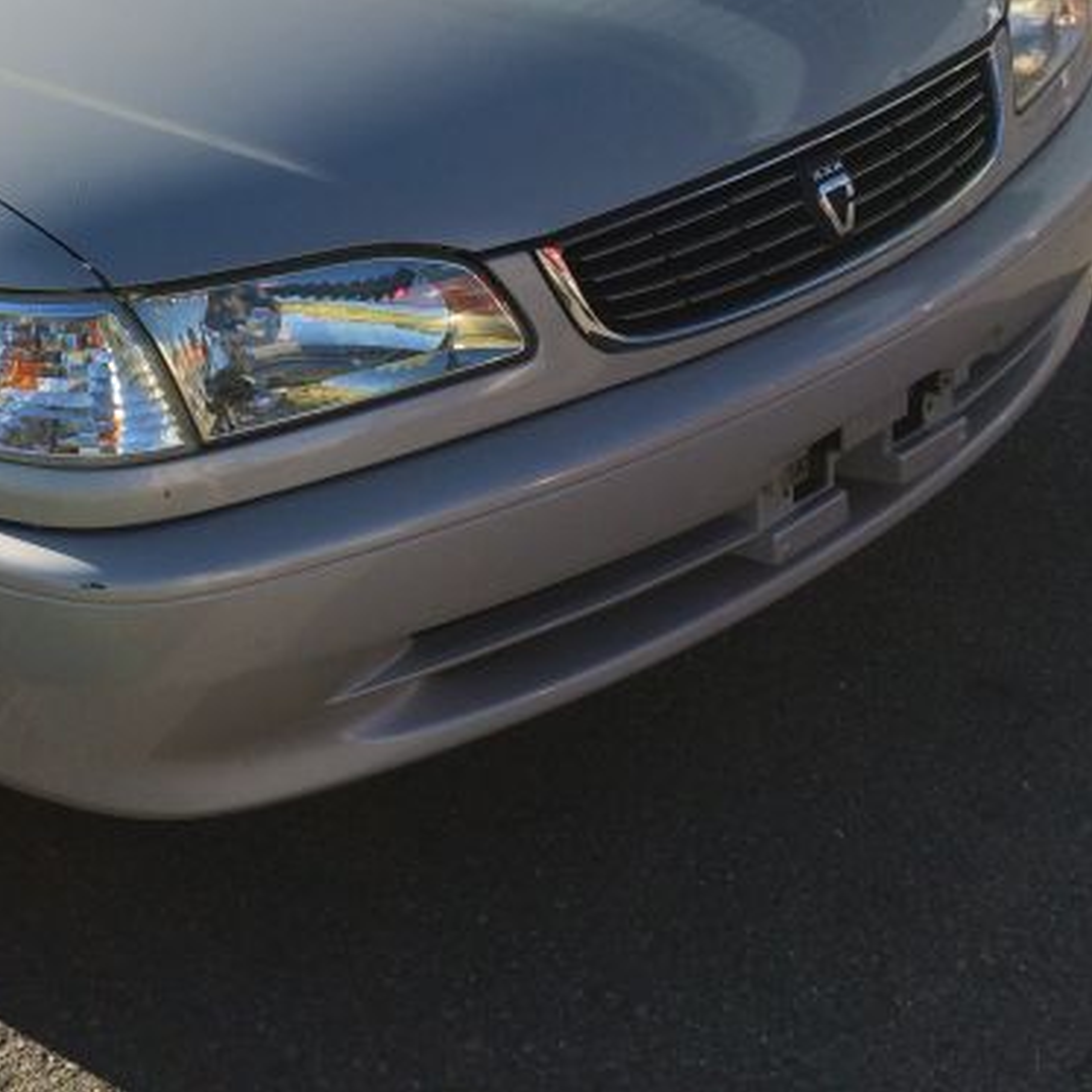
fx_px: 1963
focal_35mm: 55
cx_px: 114
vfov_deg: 30.3
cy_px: 217
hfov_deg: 29.8
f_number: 2.2
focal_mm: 4.15
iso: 32
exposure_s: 1/1580
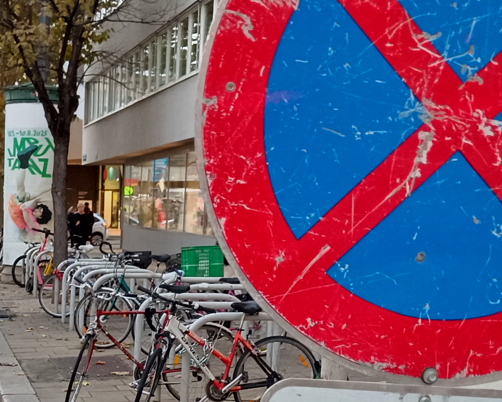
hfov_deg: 23.8
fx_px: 1144
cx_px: 10
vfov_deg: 19.3
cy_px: 417
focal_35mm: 77
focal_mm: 5.59
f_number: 1.88
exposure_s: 1/50.1
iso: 566
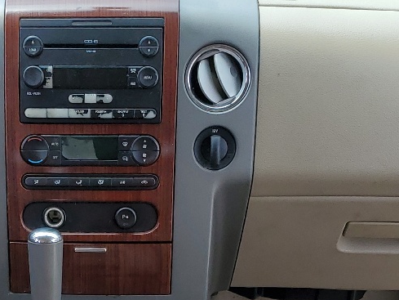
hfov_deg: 22.7
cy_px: 345
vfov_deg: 16.7
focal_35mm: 85
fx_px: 980
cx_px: 90
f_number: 1.5
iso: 50
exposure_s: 1/769
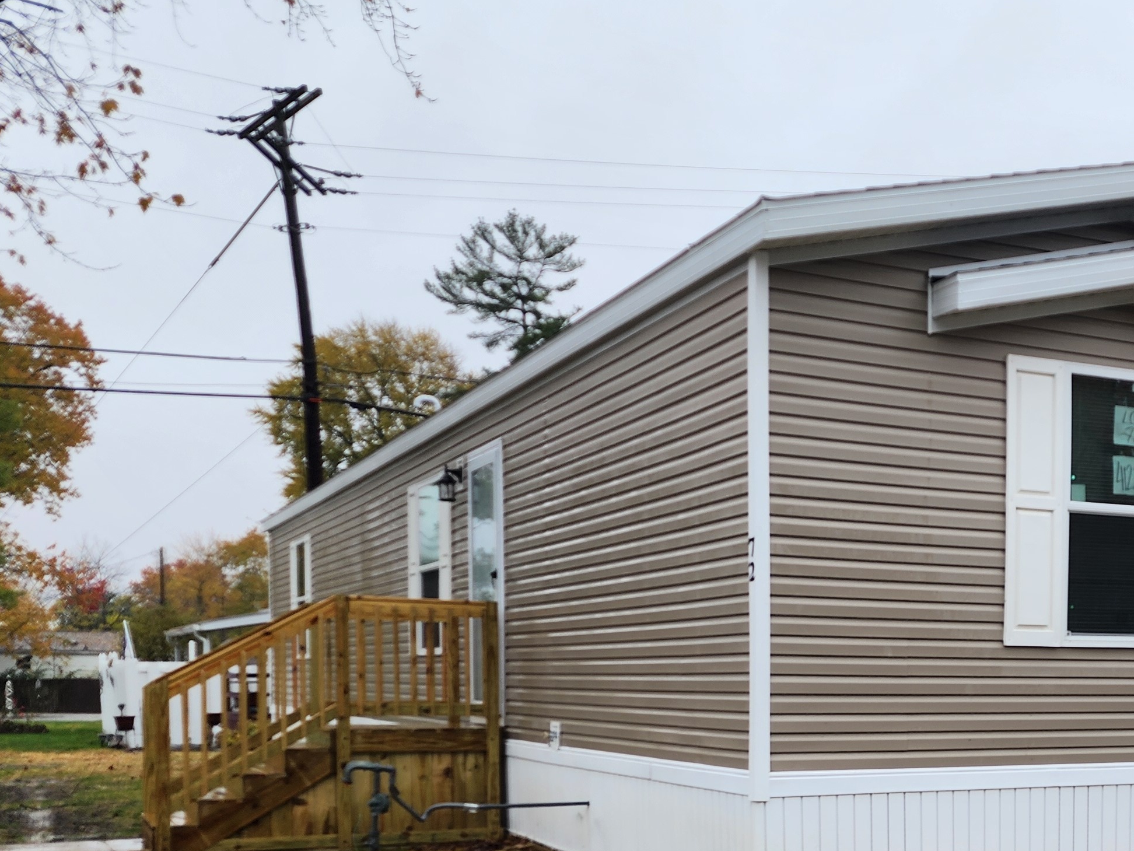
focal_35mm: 35
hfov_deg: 51.9
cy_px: 562
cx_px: 728
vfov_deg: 40.3
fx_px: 1147
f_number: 1.8
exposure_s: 1/265
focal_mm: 6.4
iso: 12
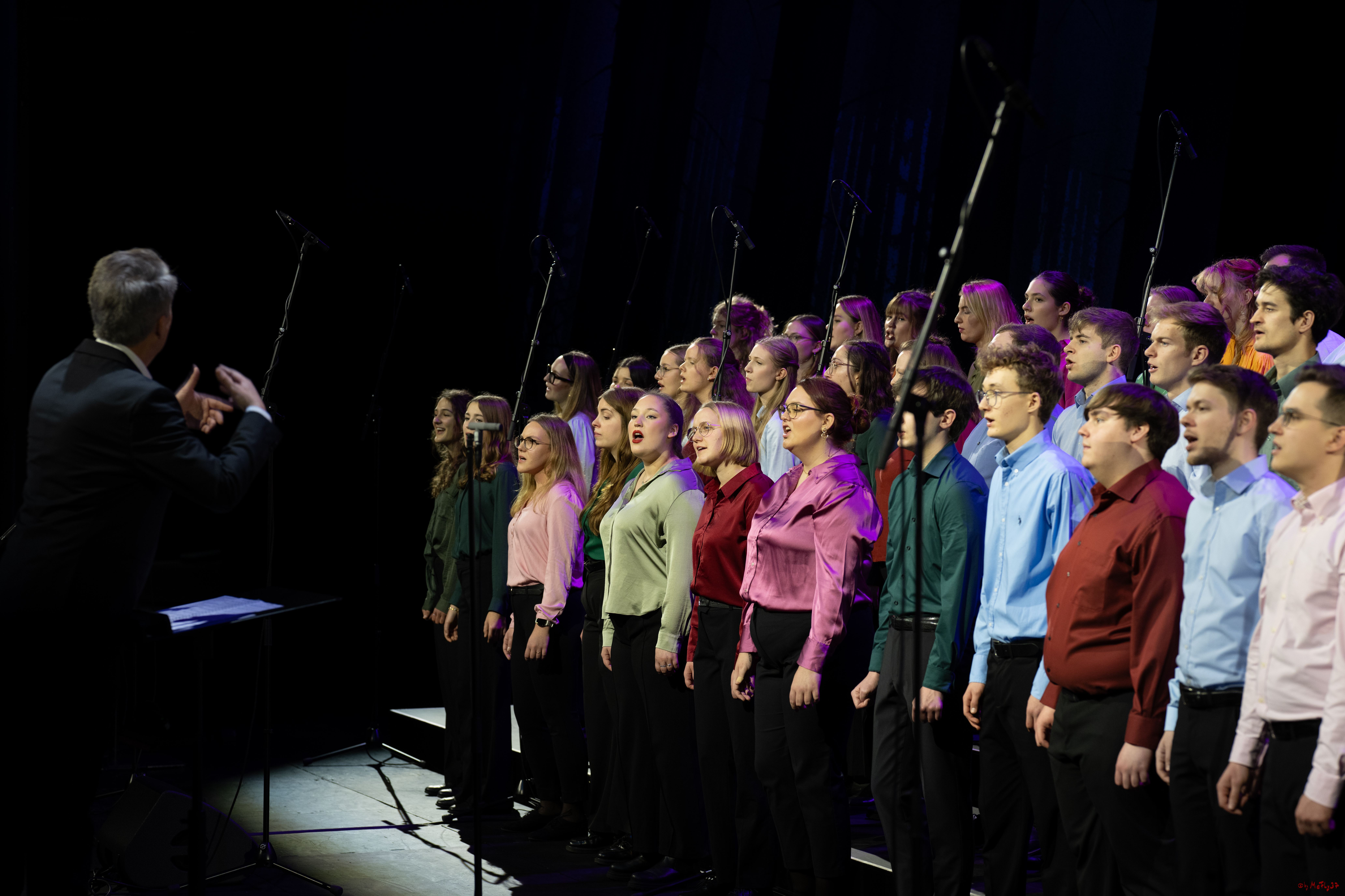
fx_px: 3175
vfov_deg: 16.1
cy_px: 448
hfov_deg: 23.9
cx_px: 672
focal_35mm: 85
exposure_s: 1/160
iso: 800
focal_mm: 85
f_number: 3.5
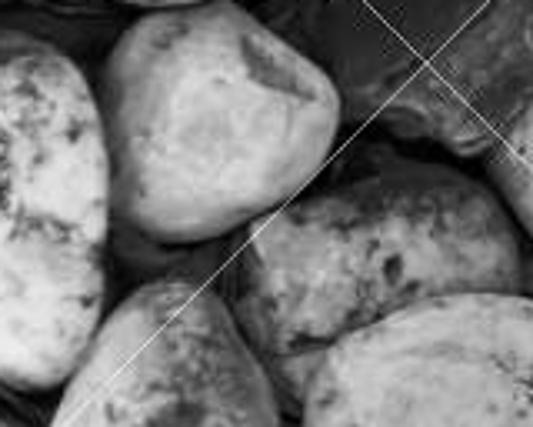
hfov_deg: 3.6
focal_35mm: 526
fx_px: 8298
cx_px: 1639
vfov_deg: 2.9
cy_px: -687
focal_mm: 69
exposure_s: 1/125
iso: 125
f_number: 4
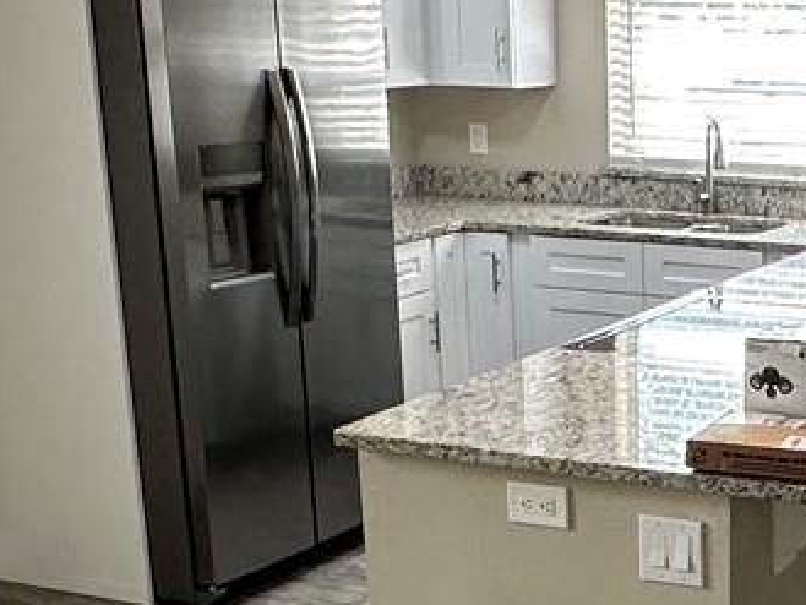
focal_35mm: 68
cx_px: 860
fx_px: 1584
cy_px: 438
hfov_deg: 26.5
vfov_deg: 21.5
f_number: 2.2
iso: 200
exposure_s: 1/120
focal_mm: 2.22
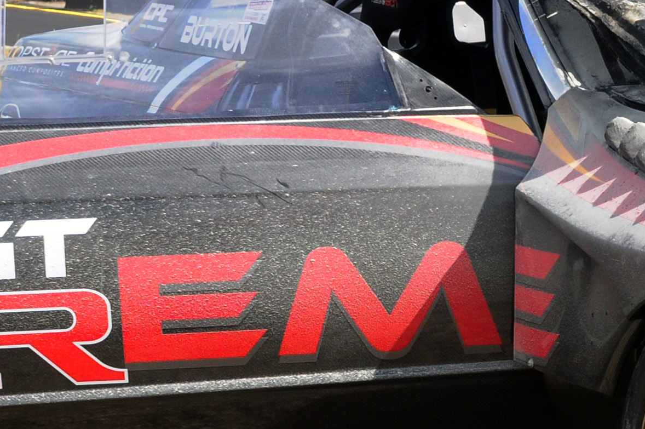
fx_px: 2345
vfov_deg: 10.4
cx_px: 823
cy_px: 323
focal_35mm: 131
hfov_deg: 15.0
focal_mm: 24
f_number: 8
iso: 400
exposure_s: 1/400
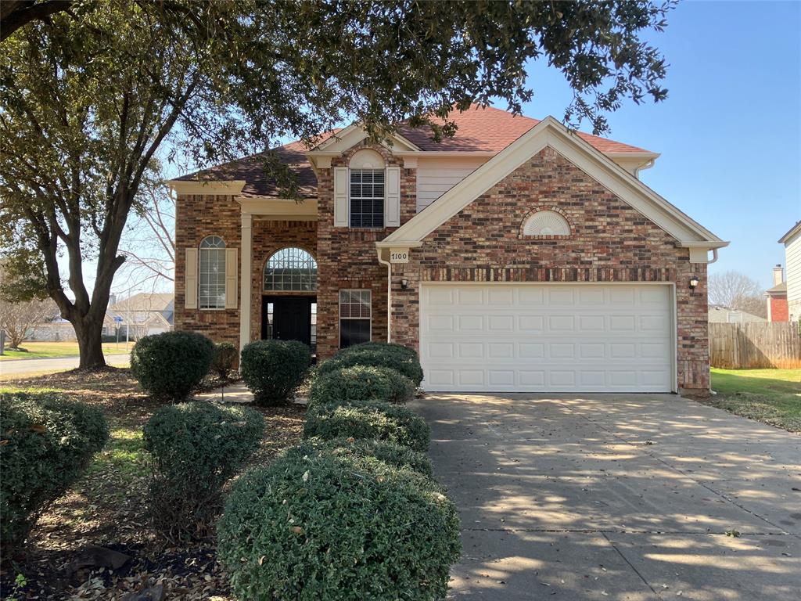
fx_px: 648
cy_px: 300
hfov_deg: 63.4
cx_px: 400
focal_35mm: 28
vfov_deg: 49.7
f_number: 1.8
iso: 32
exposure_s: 1/481
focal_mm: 3.99
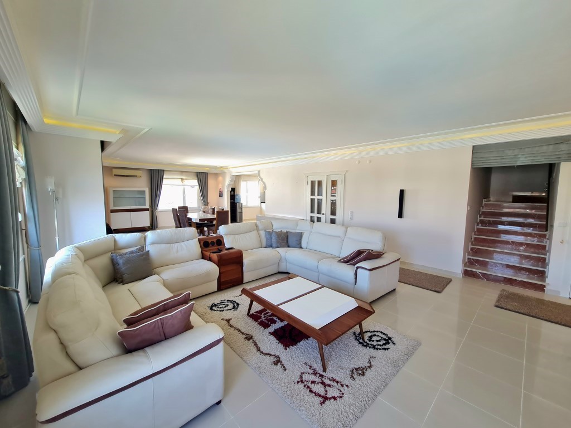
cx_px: 286
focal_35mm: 13
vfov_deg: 89.9
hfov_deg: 106.2
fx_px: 214
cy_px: 214
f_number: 2.2
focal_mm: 2.2
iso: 100
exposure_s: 1/50
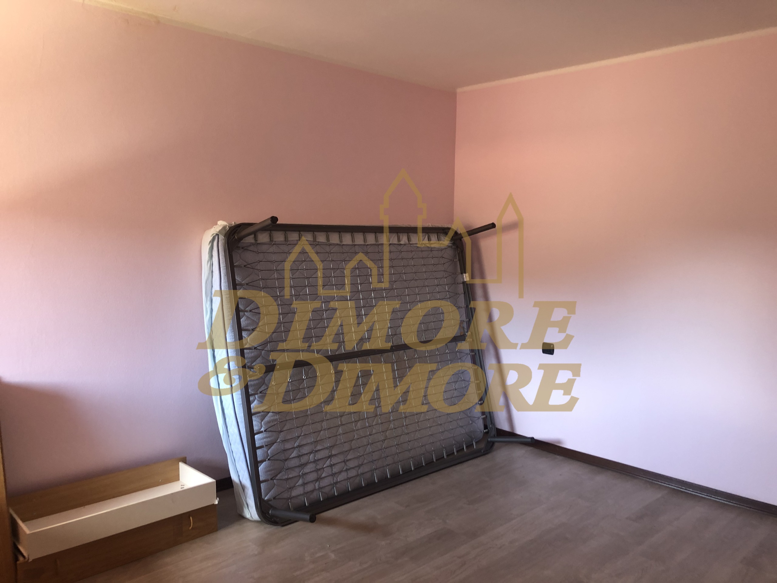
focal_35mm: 28
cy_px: 292
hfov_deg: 63.4
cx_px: 388
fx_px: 628
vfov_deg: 49.7
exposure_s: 1/15
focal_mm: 3.99
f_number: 1.8
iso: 40
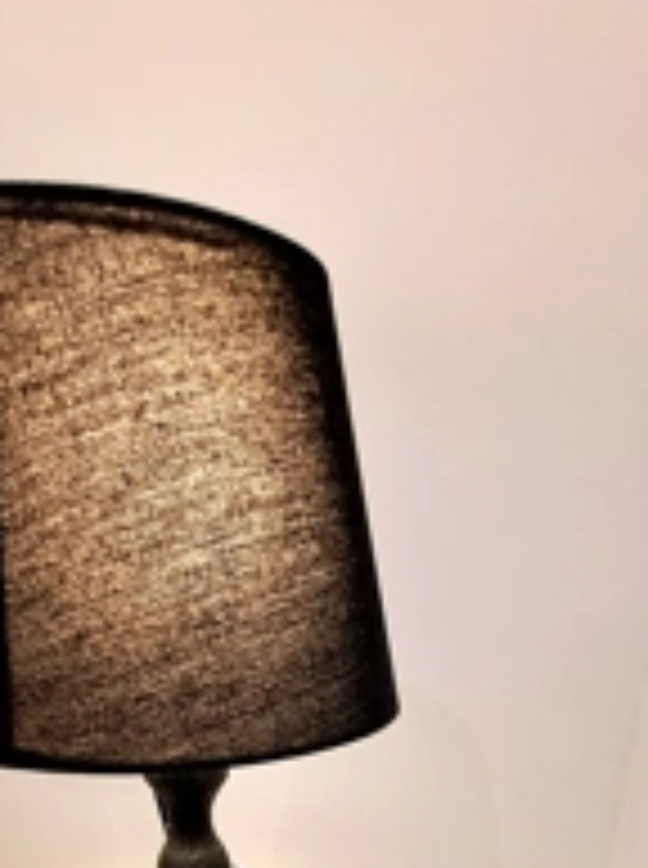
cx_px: 428
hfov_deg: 50.4
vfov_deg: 50.9
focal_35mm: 27
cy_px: 890
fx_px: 676
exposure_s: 1/50
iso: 125
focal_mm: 1.74
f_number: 2.2
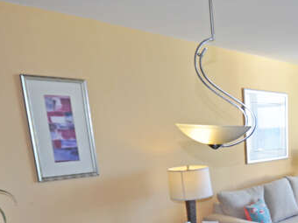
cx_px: 286
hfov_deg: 42.5
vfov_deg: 34.1
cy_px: 215
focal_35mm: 39
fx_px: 336
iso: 200
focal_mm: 12
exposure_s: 1/125
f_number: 5.6
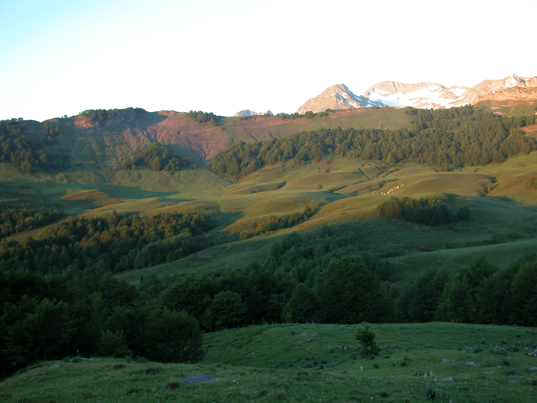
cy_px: 202
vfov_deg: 41.8
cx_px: 268
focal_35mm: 34
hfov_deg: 54.0
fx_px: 527
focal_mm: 8.9
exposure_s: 1/55
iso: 100
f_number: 3.2
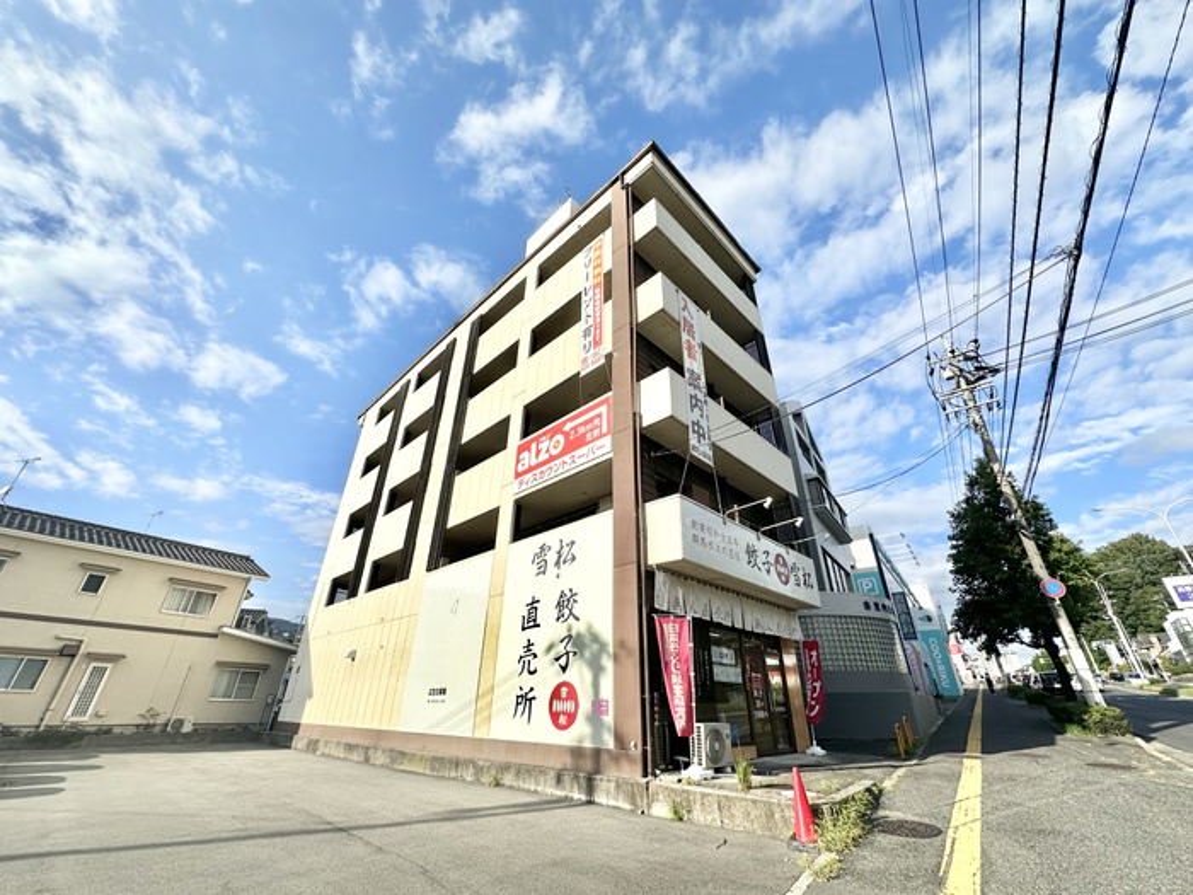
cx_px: 596
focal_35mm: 14
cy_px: 448
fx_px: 482
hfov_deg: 102.1
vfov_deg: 85.7
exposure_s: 1/4651
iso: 50
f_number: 2.2
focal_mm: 2.22
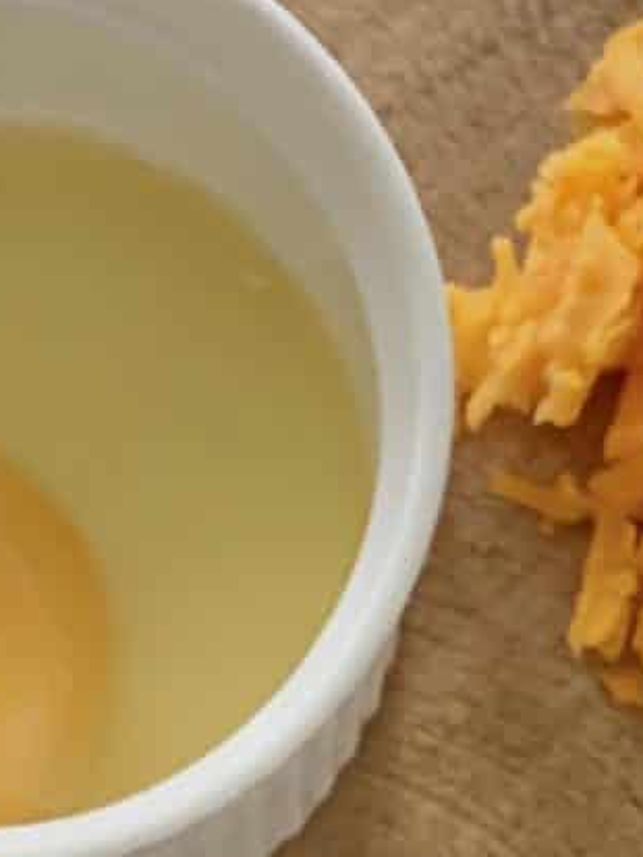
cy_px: 2318
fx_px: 3985
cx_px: 504
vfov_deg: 10.0
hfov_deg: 9.2
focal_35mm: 161
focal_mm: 4.25
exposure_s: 1/60
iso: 200
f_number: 1.8
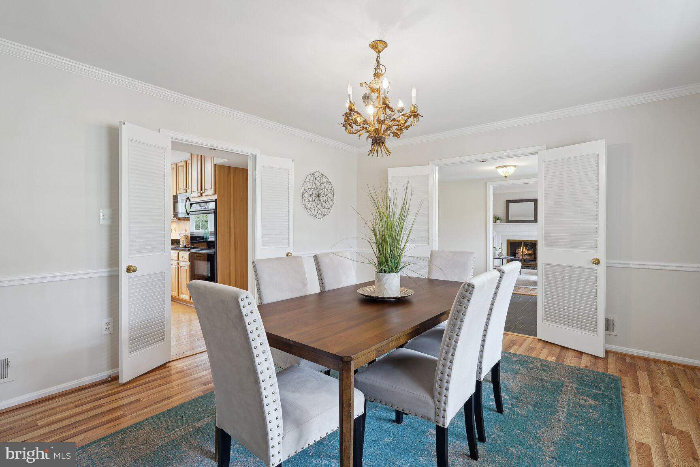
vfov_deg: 70.4
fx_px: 331
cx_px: 350
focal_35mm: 17
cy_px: 234
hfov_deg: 93.3
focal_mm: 17
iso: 200
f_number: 8
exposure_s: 1/3.33
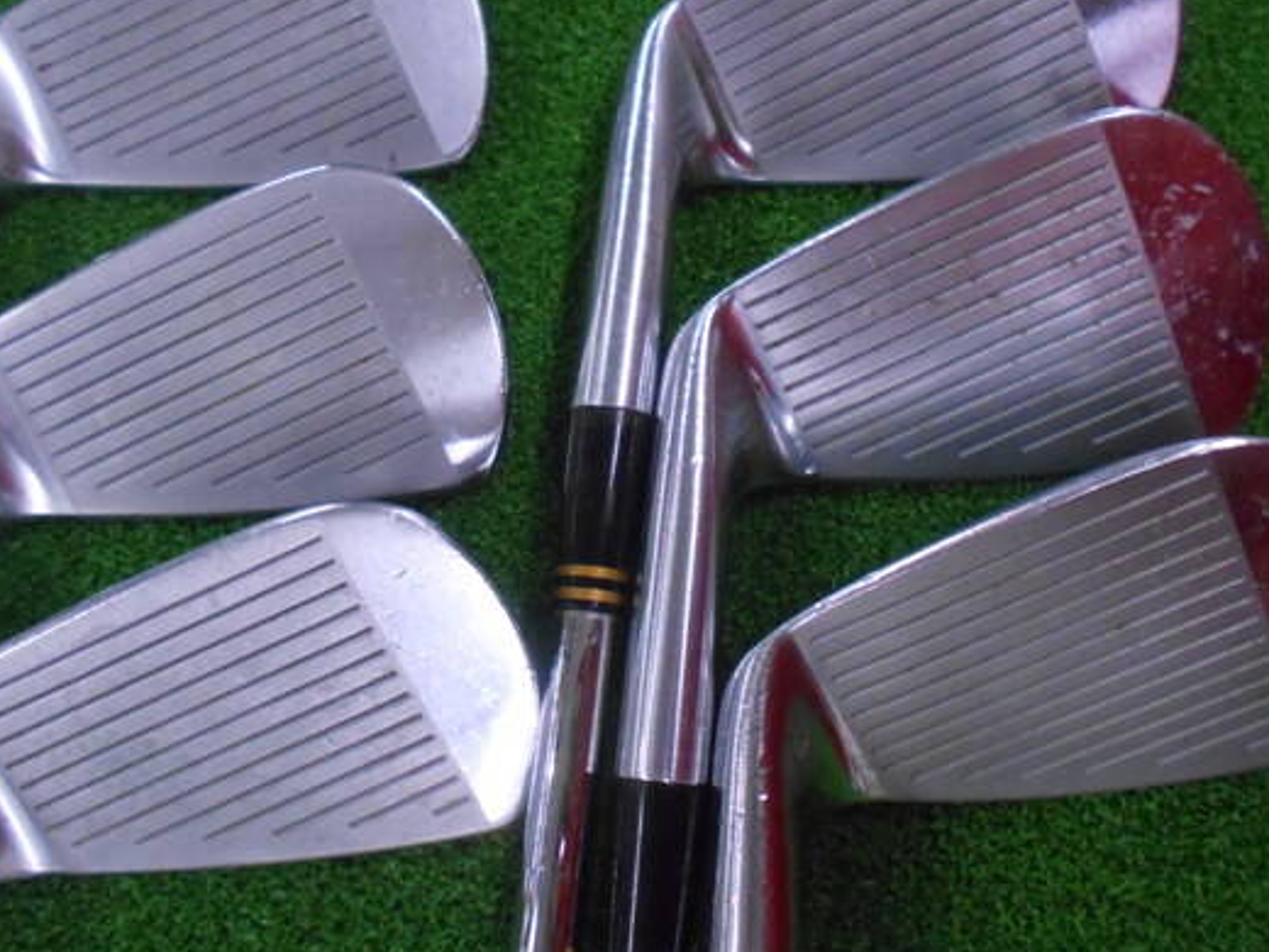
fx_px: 1173
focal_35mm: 32
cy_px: 376
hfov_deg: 56.8
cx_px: 637
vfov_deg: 43.9
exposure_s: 1/160
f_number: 3.2
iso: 800
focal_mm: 4.6
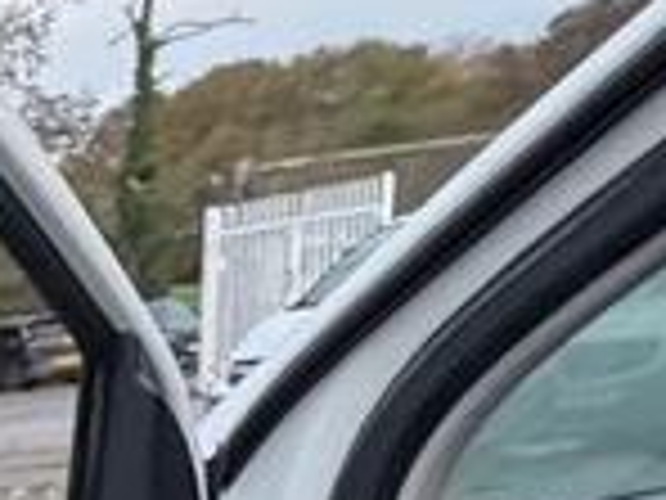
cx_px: -688
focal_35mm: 85
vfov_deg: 14.7
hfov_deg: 16.8
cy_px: 955
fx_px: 1635
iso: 250
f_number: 2.2
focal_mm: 2.22
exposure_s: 1/62
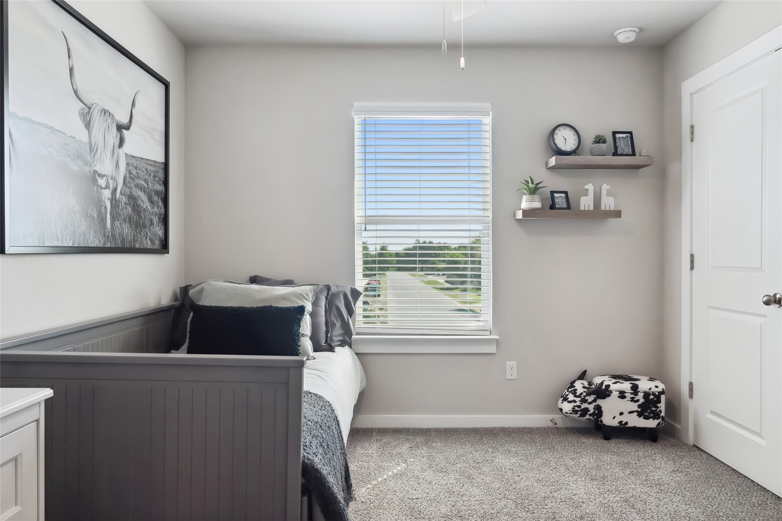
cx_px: 391
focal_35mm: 24
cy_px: 260
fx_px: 521
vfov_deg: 53.1
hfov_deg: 73.7
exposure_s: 1/200
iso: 1600
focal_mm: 16
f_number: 8
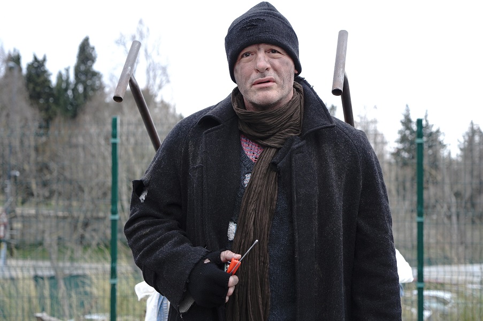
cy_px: 160
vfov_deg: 26.9
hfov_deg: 39.6
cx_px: 242
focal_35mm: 50
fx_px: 670
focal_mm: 50
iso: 500
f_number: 4
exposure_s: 1/500
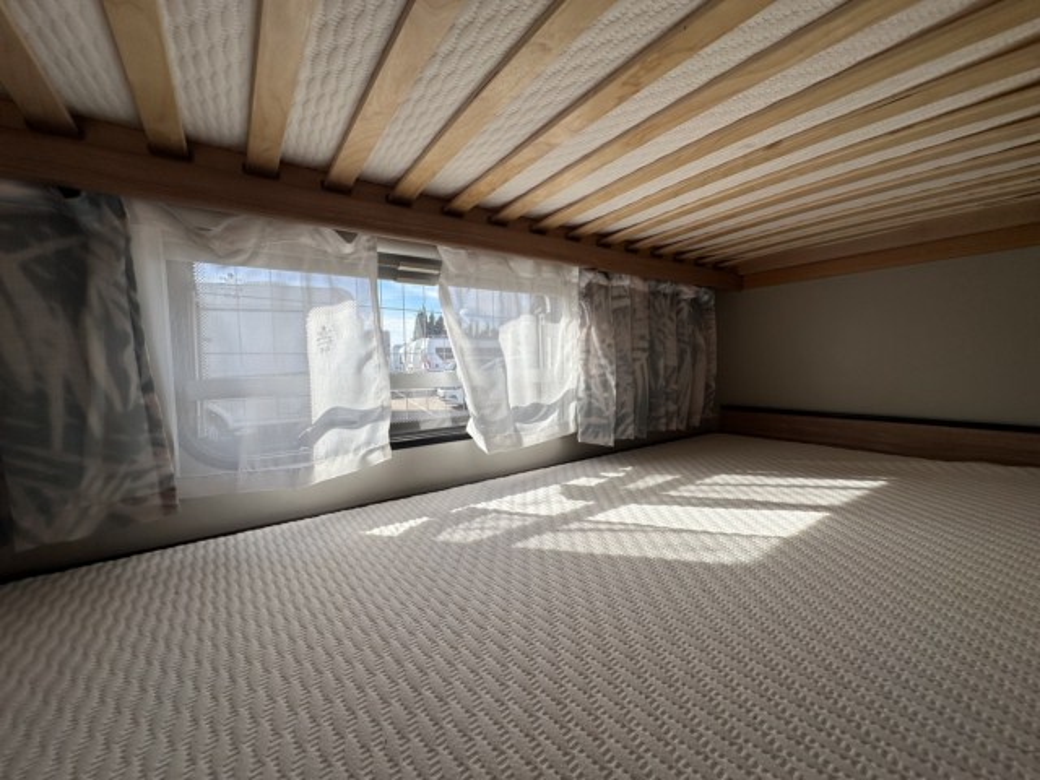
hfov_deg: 102.1
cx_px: 520
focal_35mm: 14
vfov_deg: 85.7
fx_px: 421
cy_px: 390
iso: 40
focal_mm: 2.22
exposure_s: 1/640
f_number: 2.2
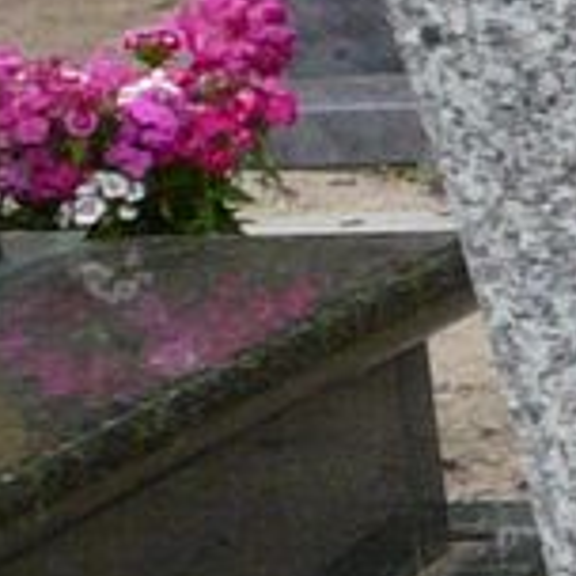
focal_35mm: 401
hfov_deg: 4.1
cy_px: 767
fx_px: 7549
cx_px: 2380
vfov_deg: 4.4
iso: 100
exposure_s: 1/160
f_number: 3.5
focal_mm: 7.5
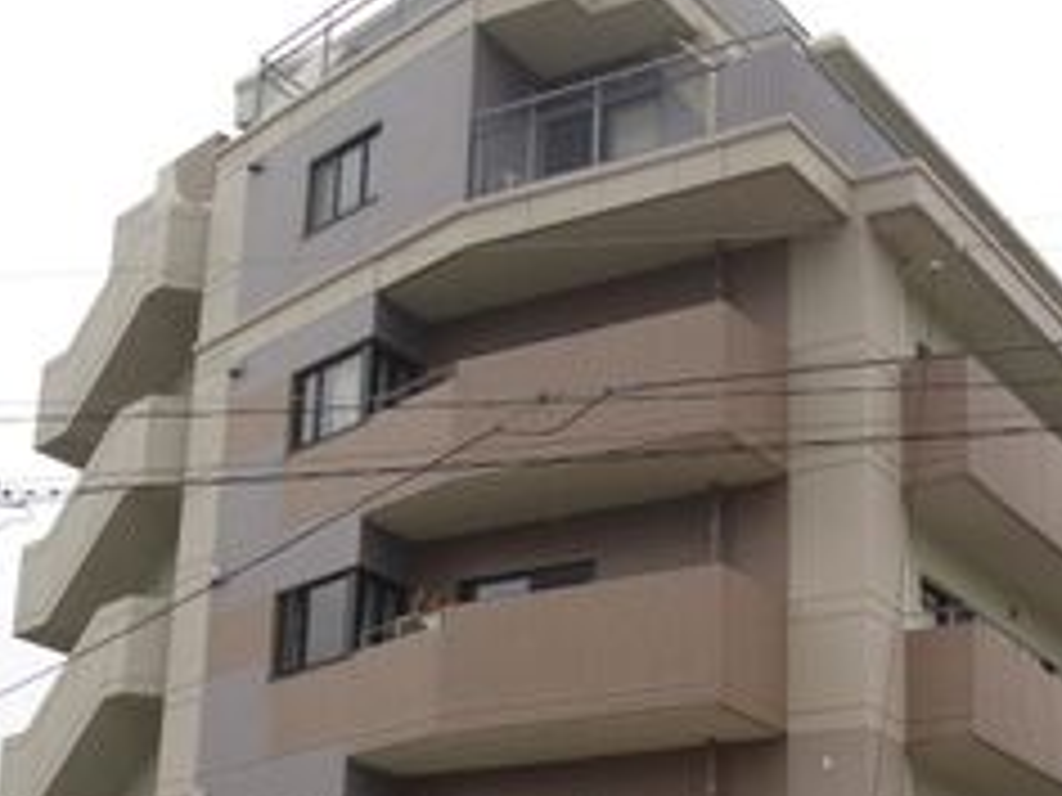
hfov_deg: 30.2
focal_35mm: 64
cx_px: 652
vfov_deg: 22.5
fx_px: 1963
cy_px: 672
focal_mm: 4.8
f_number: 4
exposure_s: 1/250
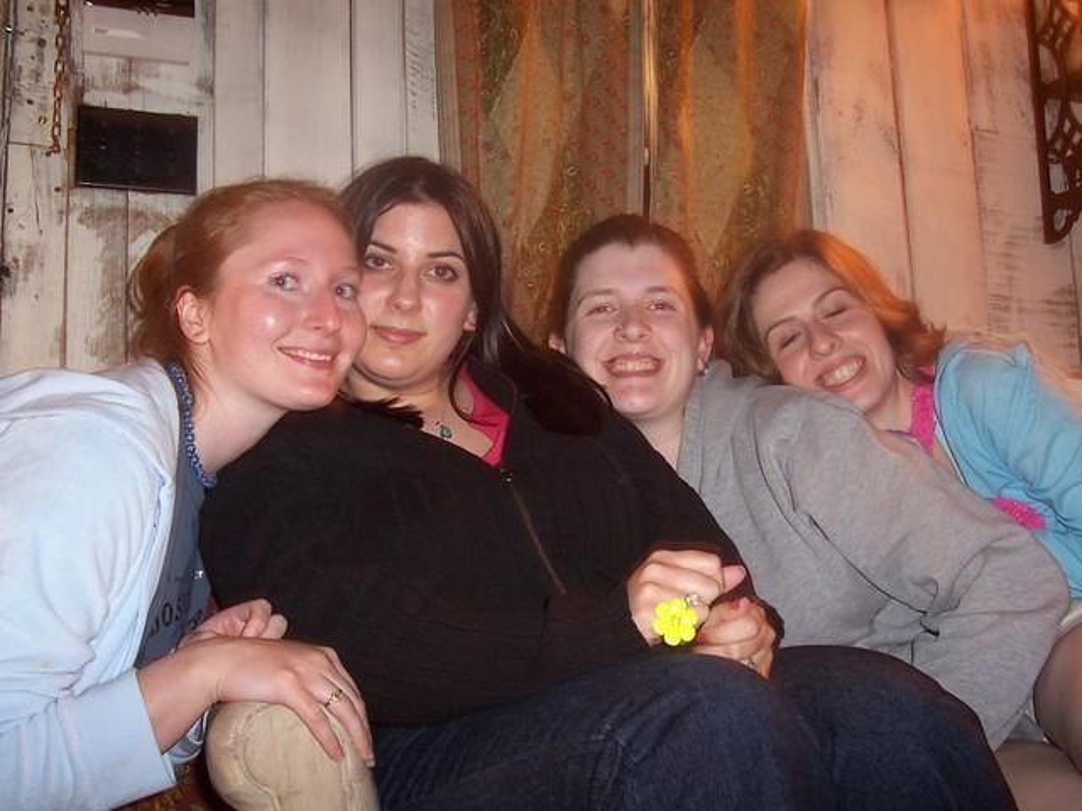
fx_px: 1157
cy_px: 406
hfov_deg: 50.1
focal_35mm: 37
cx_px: 541
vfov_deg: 38.7
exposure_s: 1/2
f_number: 2.8
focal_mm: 5.6
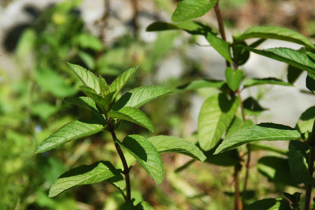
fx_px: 1457
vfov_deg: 8.2
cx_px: 149
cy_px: 124
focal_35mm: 167
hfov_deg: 12.3
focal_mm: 85
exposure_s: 1/640
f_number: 4.5
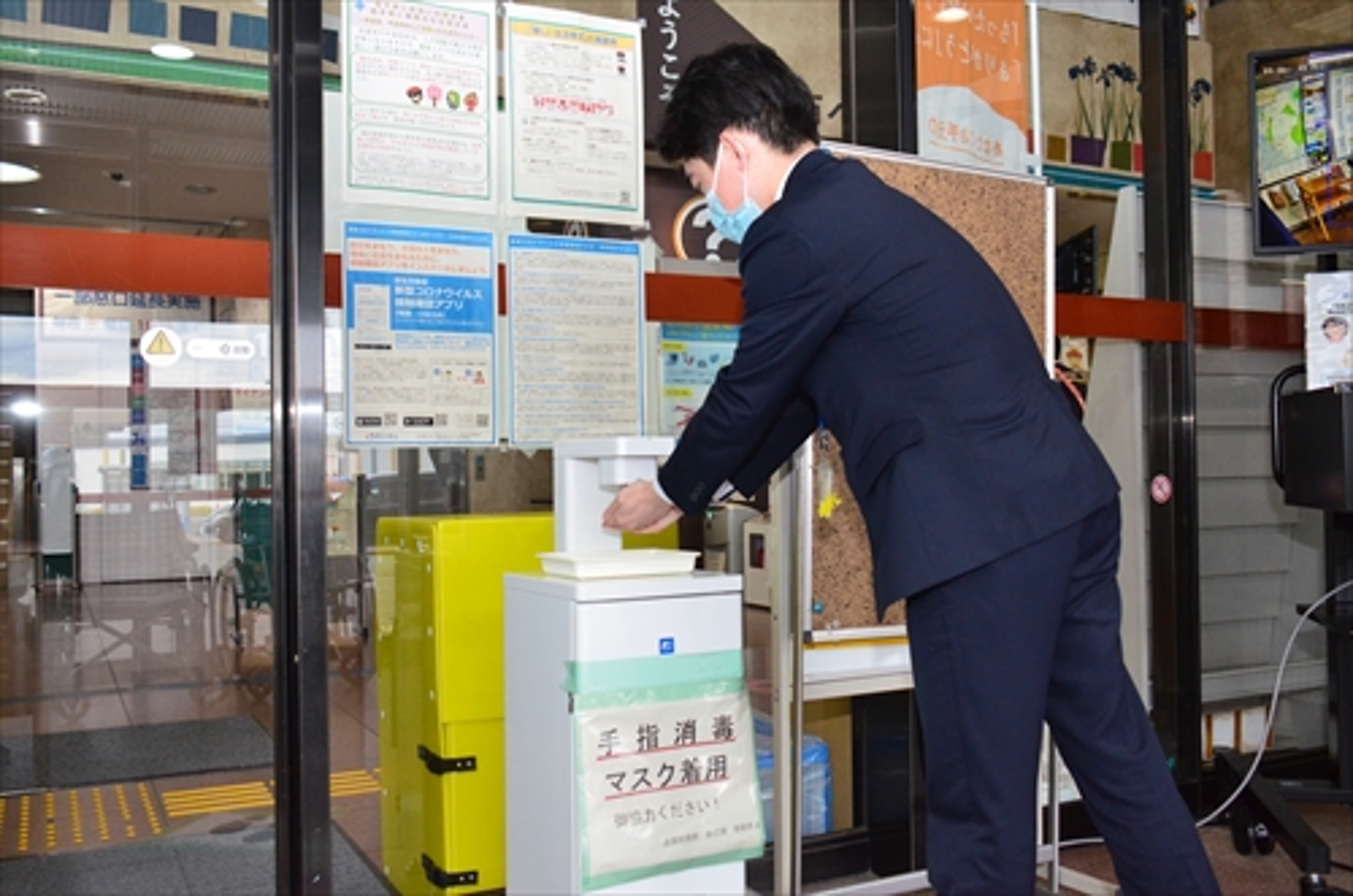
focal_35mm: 33
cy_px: 448
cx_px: 676
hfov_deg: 57.3
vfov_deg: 39.8
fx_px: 1237
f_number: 5
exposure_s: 1/250
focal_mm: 22
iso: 2000
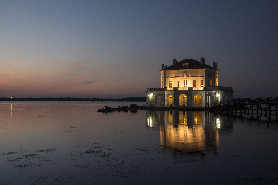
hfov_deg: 49.6
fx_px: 301
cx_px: 139
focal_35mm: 39
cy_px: 92
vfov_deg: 34.2
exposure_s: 2.5
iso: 400
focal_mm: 26
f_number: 9
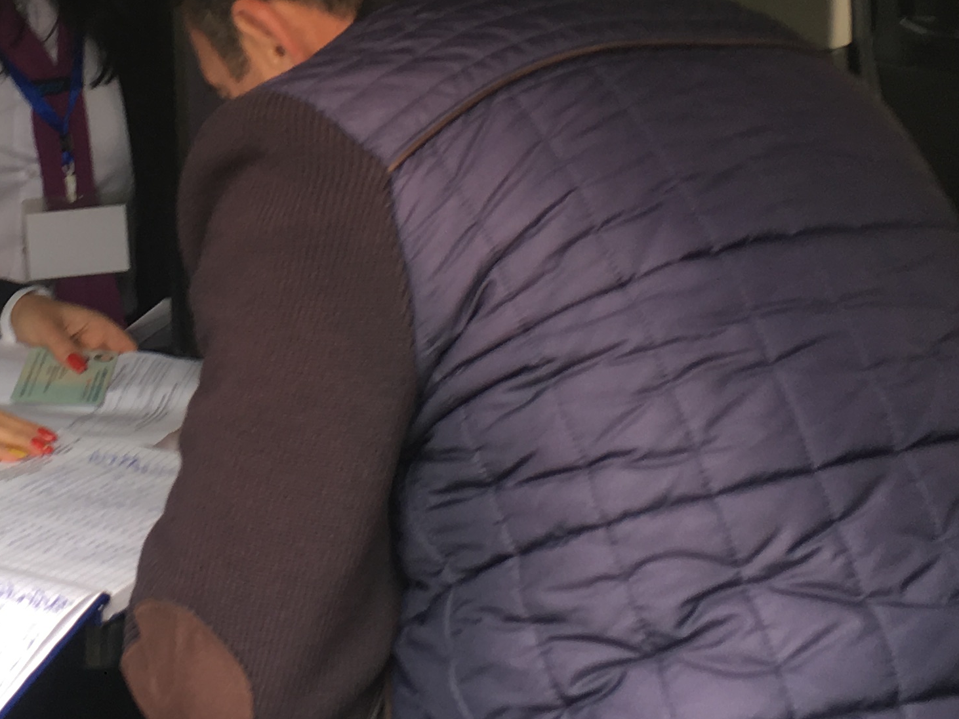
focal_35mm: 80
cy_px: 96
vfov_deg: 18.2
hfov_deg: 23.9
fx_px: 2216
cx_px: 144
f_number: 2.2
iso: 25
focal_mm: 4.15
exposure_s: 1/50
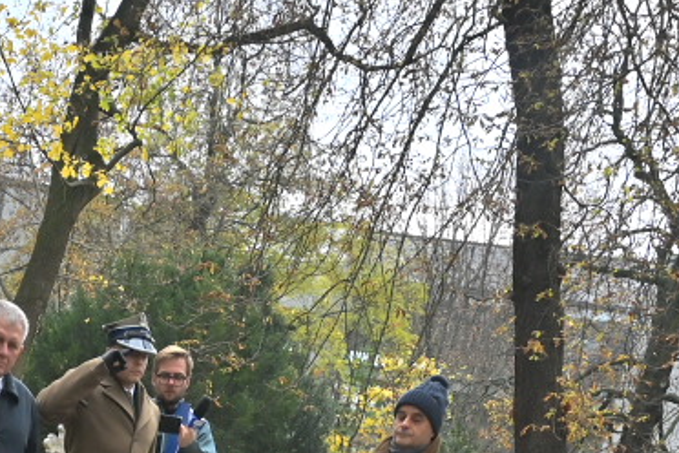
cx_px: 53
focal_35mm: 61
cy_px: 816
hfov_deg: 31.2
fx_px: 1150
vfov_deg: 17.8
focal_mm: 14
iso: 125
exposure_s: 1/500
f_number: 4
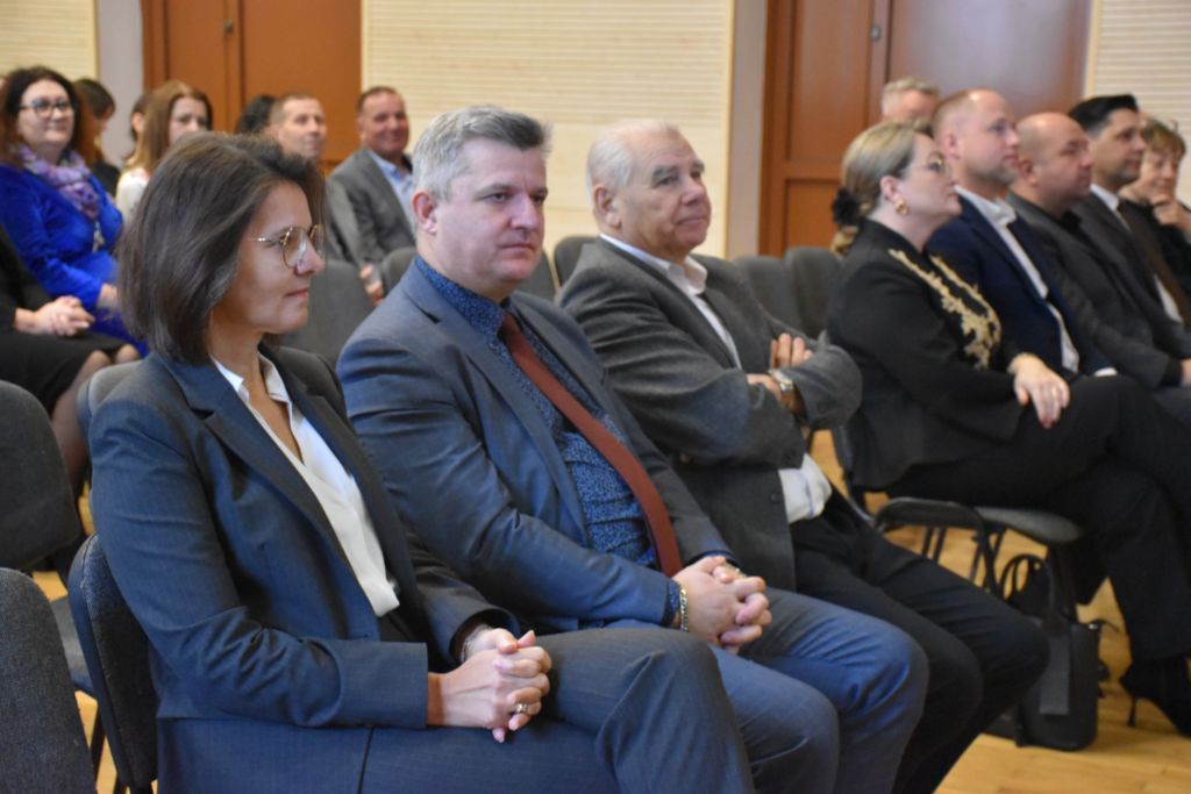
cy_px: 397
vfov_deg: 20.2
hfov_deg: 29.9
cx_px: 596
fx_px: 2233
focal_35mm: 68
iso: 6400
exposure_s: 1/60
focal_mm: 45
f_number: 4.5
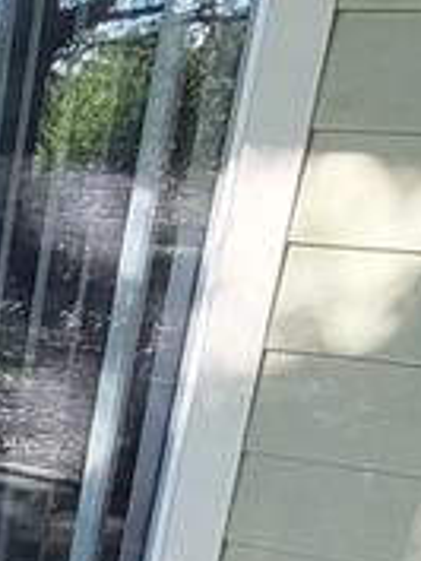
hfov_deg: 14.2
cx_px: -415
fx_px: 1425
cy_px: 834
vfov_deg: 19.5
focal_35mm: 88
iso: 160
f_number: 2.2
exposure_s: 1/60
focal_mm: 2.2
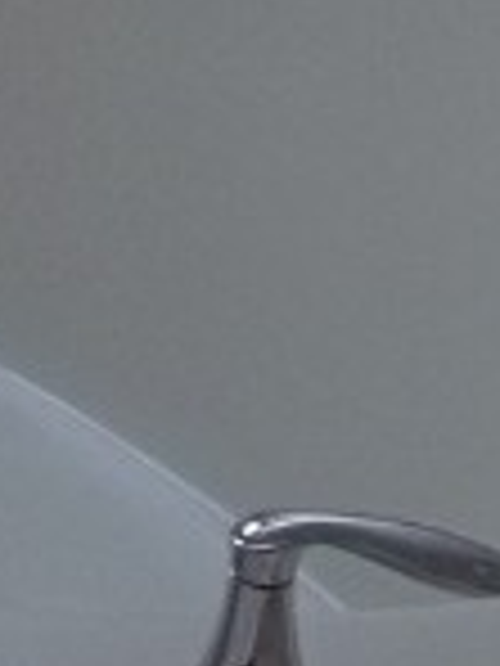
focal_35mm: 221
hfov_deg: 6.5
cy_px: -900
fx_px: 4256
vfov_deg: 8.3
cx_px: -536
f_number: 2.9
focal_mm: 5.7
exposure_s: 1/30
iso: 64
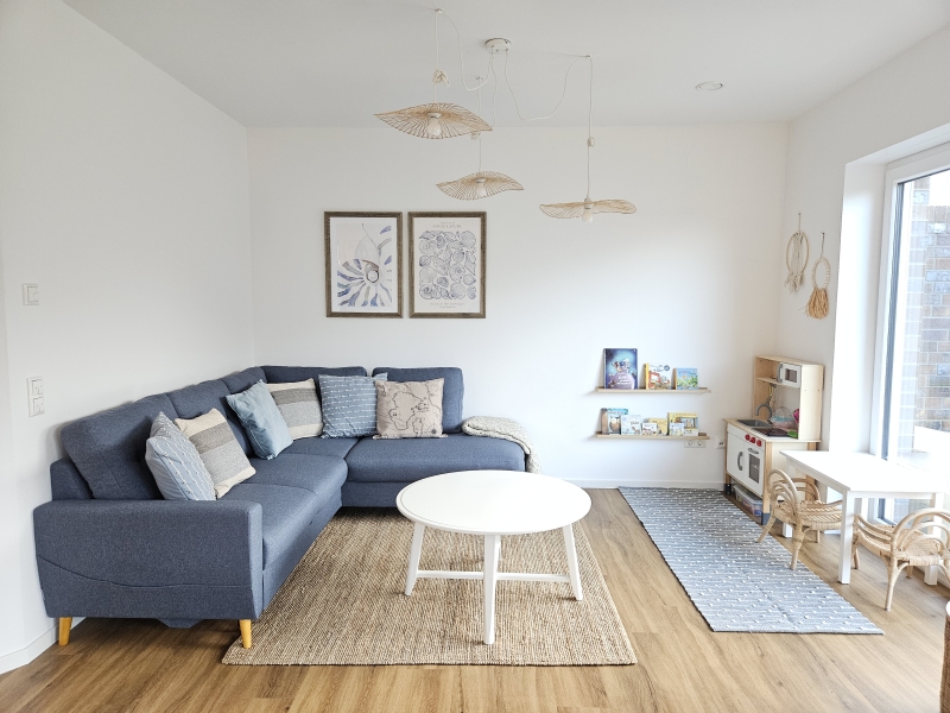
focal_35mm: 23
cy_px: 356
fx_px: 631
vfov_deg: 58.9
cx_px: 475
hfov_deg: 73.9
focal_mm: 5.4
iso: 500
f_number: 1.8
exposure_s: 1/142
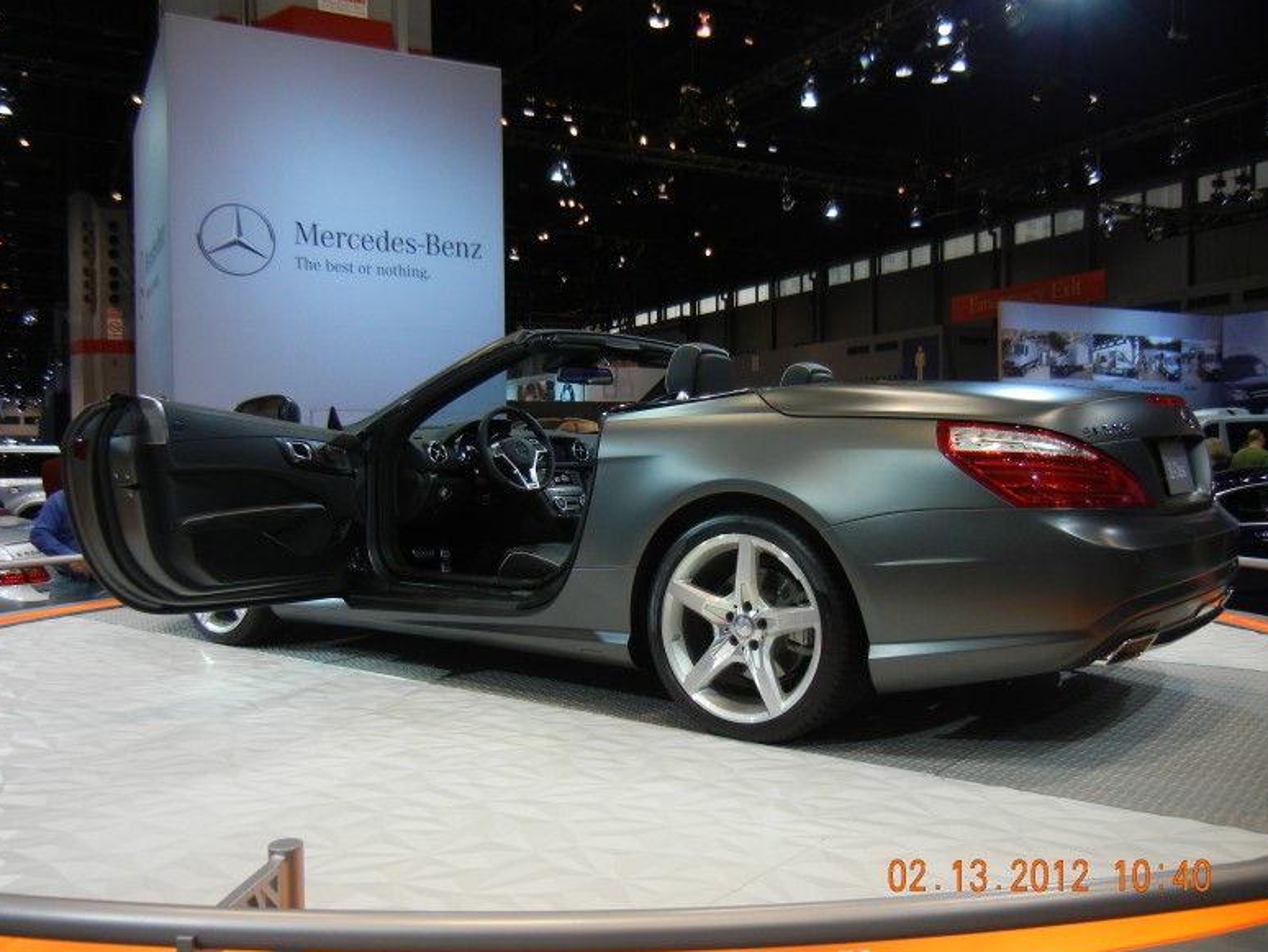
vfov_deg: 45.5
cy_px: 487
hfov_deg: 58.3
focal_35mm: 31
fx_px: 1136
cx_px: 636
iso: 160
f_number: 3.5
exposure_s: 1/87.6
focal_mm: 5.4
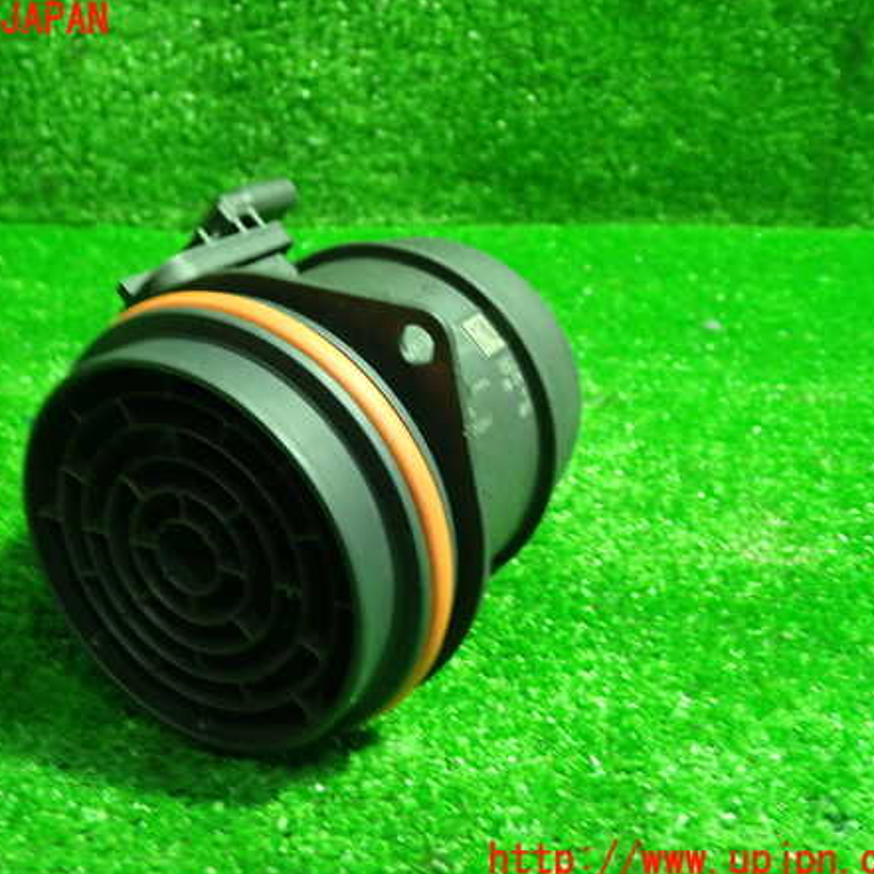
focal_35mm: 36
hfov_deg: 45.8
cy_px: 441
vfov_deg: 46.0
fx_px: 1028
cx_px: 342
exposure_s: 1/30
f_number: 2.3
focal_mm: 5.4
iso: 640
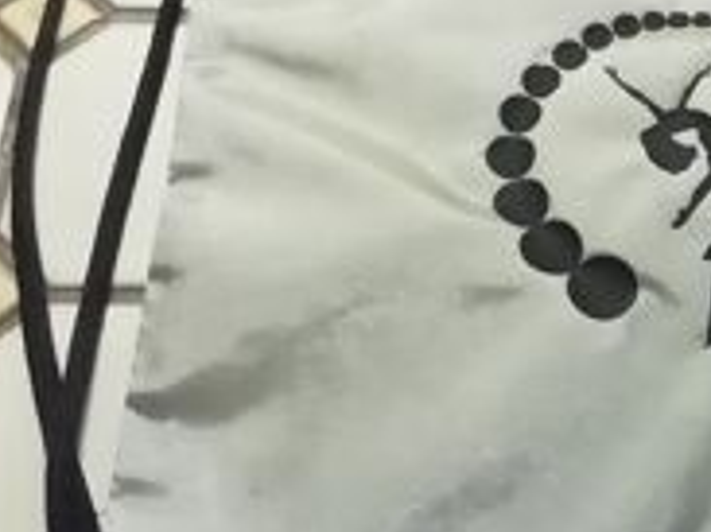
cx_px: 808
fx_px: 1457
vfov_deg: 20.7
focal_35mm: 71
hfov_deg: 25.2
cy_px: 245
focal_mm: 2.25
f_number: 2.4
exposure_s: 1/33.3
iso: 400
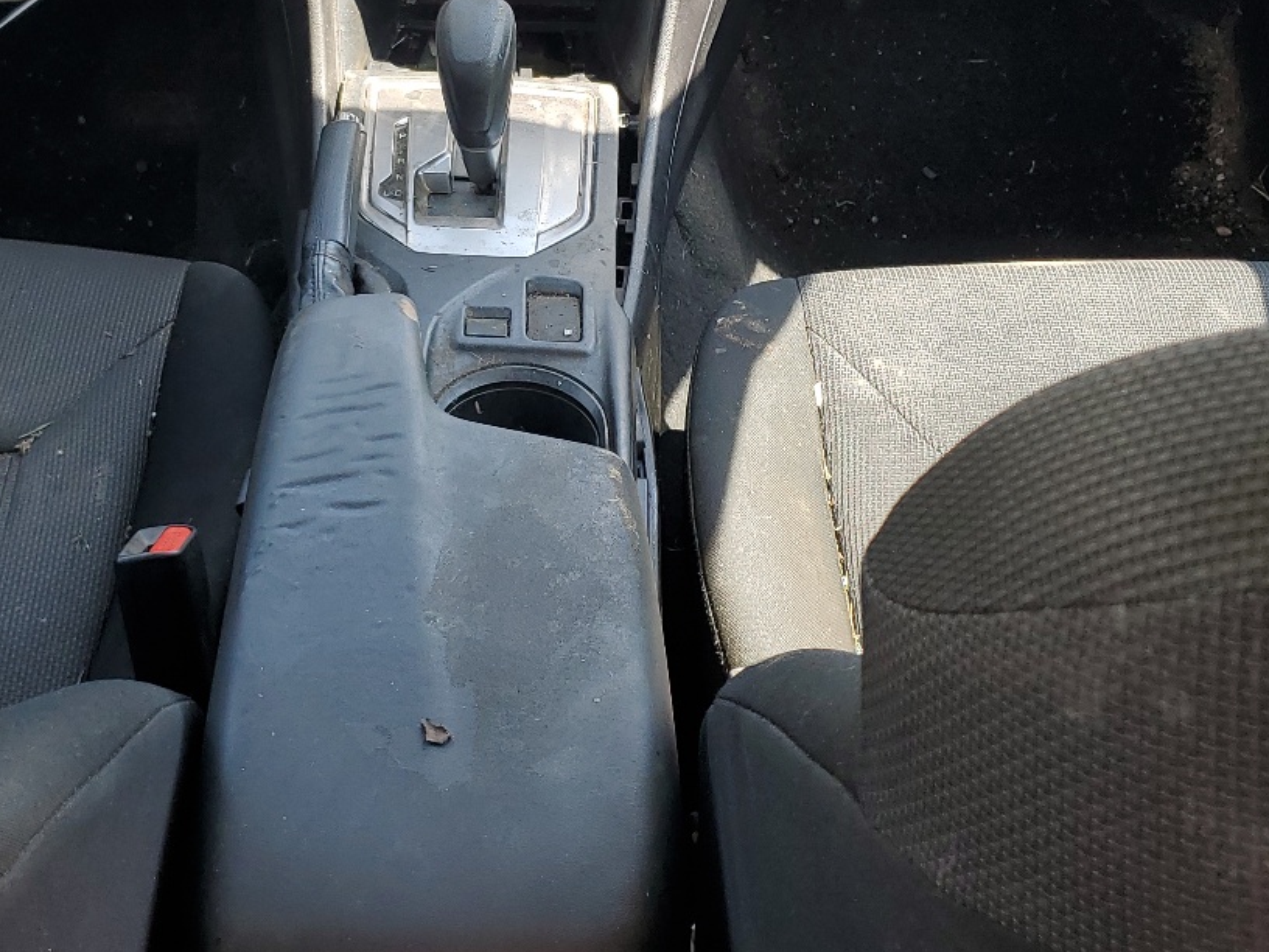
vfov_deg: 27.8
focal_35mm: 51
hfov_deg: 37.2
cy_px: 152
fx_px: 1870
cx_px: 460
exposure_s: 1/238
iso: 50
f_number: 1.5
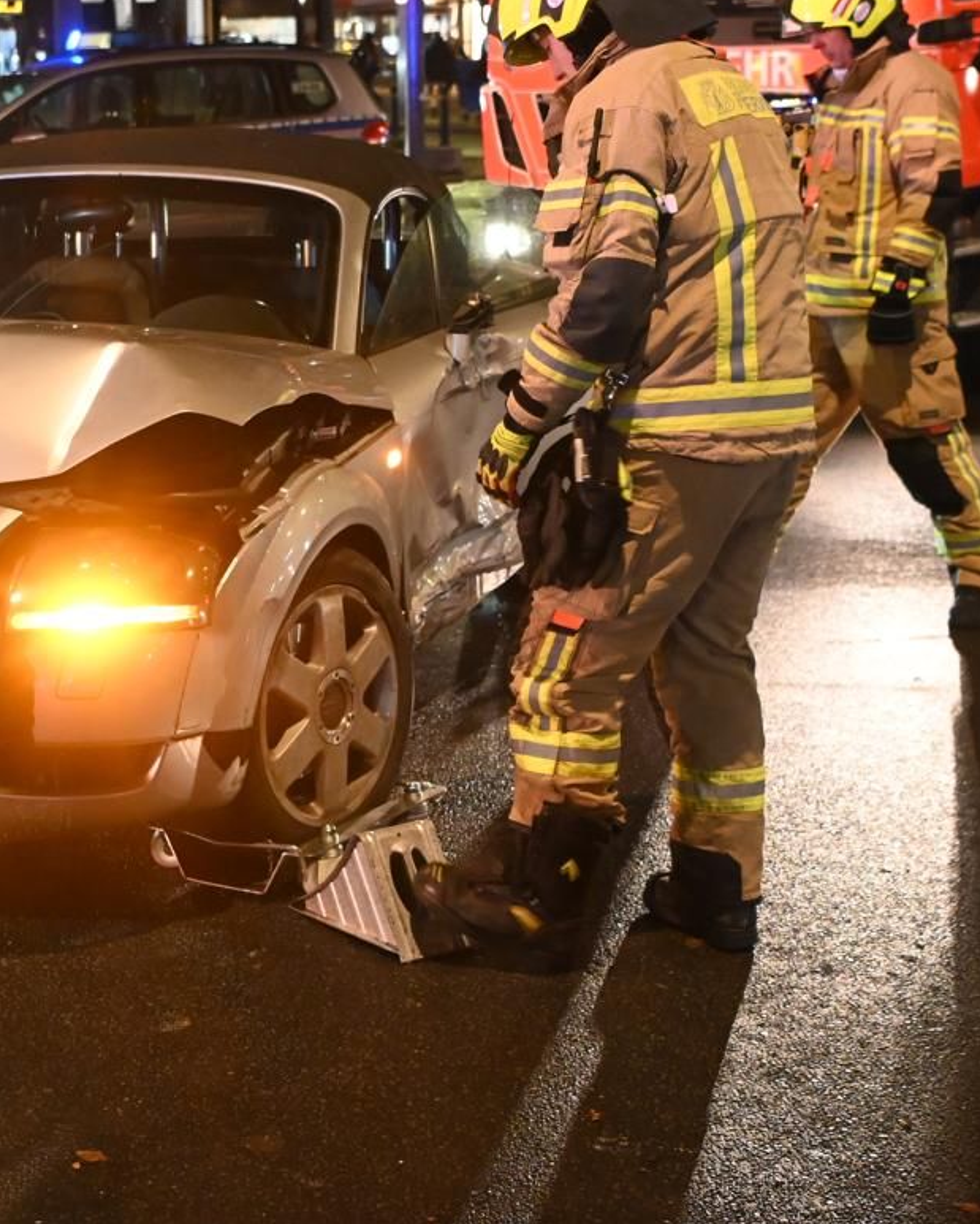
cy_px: 388
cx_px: 133
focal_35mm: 70
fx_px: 2536
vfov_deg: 26.9
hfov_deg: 21.5
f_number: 3.5
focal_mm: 32
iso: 6400
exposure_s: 1/100
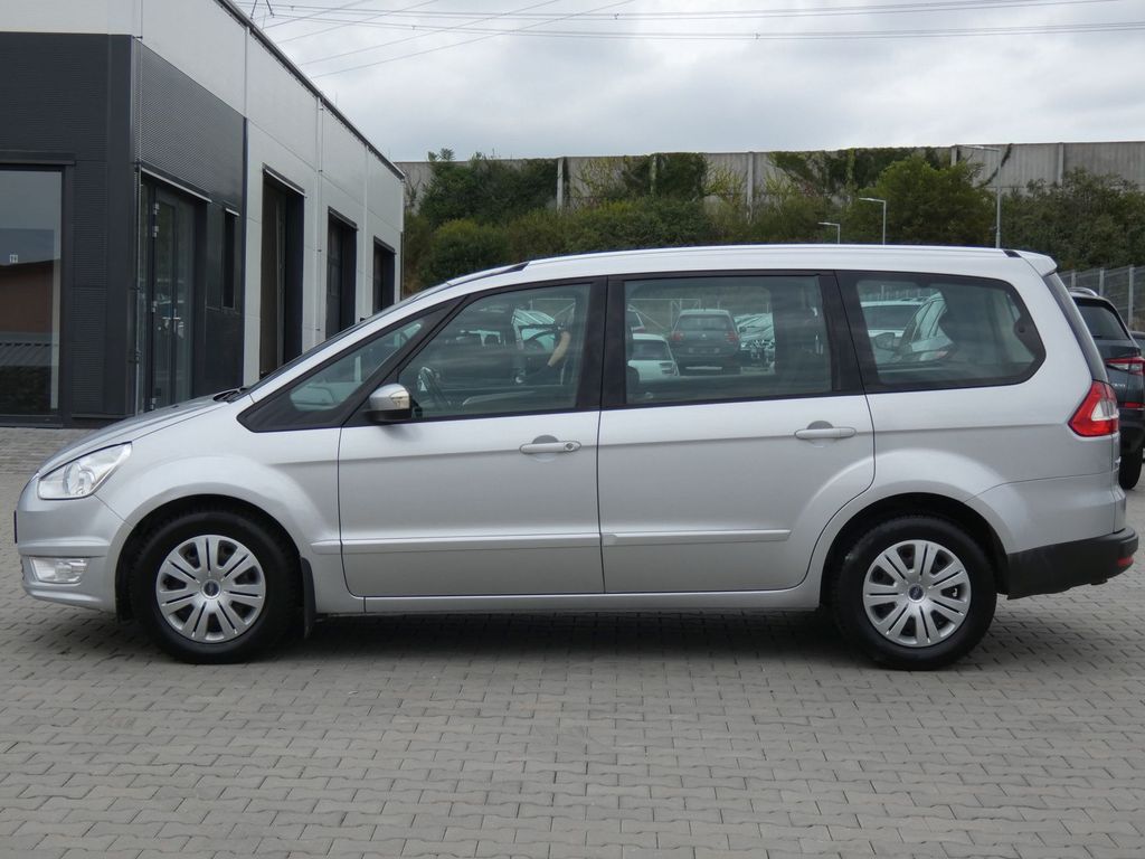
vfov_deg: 24.0
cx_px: 572
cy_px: 430
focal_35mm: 61
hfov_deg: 31.7
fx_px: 2018
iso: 80
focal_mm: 10.8
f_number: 4.1
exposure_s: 1/320
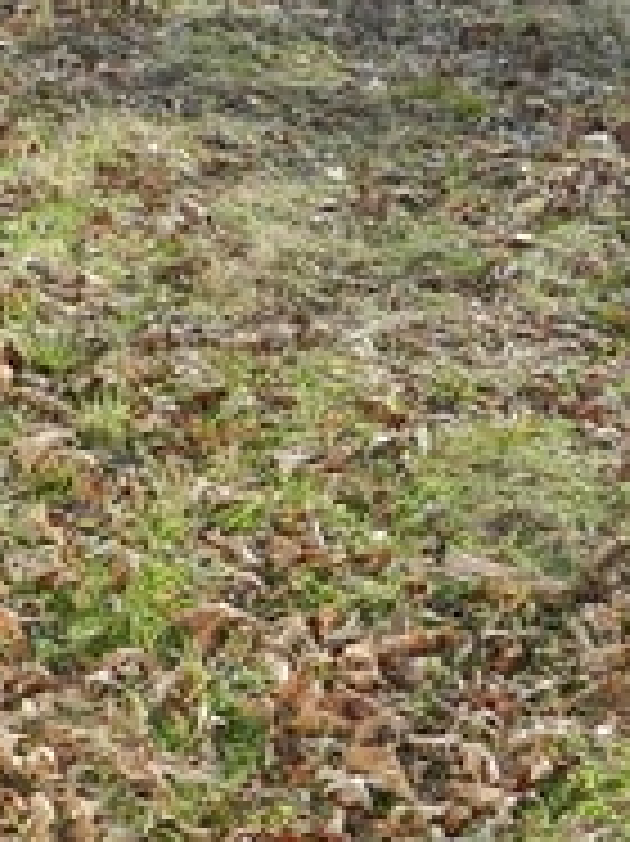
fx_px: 2551
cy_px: 383
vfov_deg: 18.7
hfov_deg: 14.1
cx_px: 304
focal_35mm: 105
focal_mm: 4
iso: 160
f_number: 3.4
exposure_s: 1/400
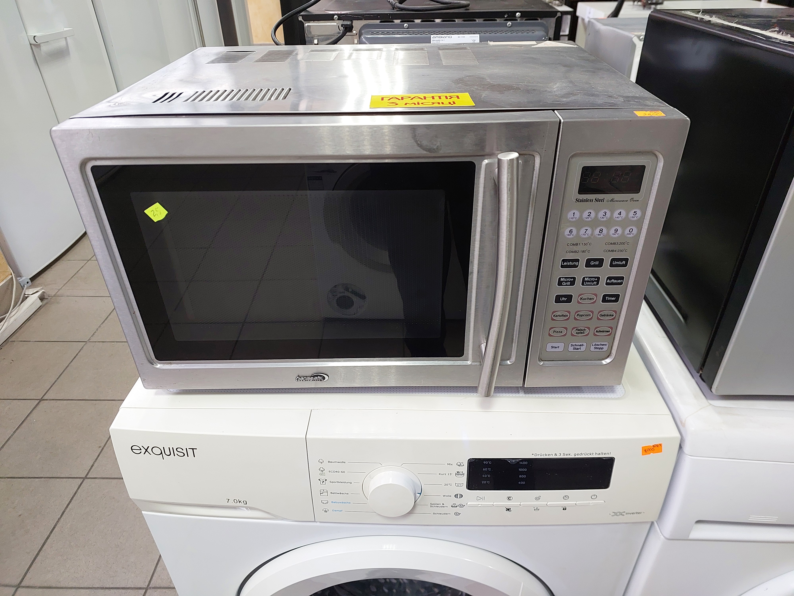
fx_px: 528
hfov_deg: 73.9
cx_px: 397
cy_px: 298
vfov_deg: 58.9
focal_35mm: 23
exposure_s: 1/50
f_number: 1.8
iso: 250
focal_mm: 5.06
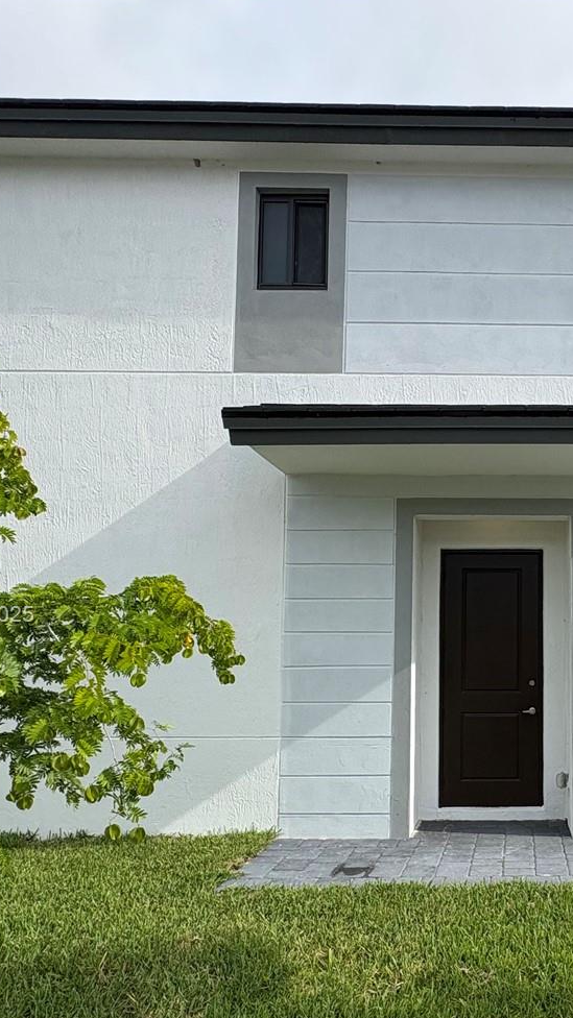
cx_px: 535
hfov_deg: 41.6
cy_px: 616
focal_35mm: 25
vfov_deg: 73.2
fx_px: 675
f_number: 2.2
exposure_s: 1/1637
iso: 40
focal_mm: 2.22
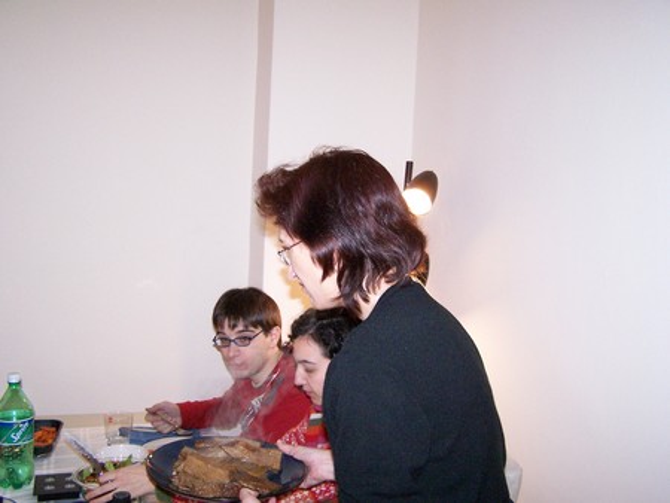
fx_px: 736
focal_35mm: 38
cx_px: 335
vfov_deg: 37.8
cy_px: 252
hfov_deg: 49.0
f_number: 2.8
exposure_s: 1/60
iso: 400
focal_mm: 6.3
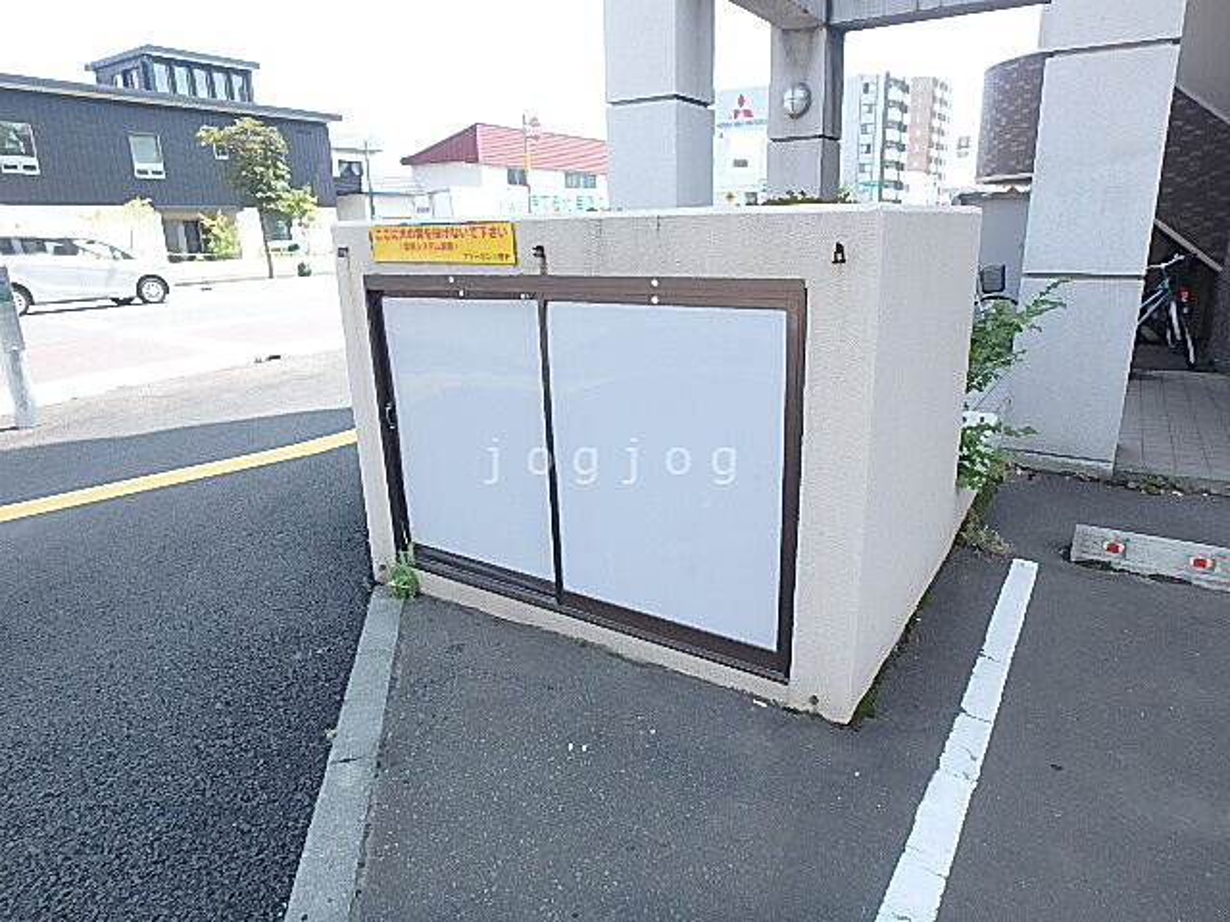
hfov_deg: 79.0
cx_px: 615
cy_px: 461
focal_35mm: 21
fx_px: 746
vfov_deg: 63.4
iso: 125
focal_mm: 3.7
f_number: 3.5
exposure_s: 1/250
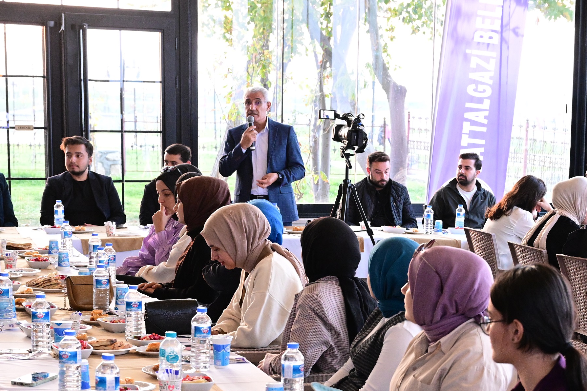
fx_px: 1468
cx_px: 440
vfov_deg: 15.0
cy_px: 369
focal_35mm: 90
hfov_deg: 22.4
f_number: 5
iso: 3200
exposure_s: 1/100
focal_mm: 39
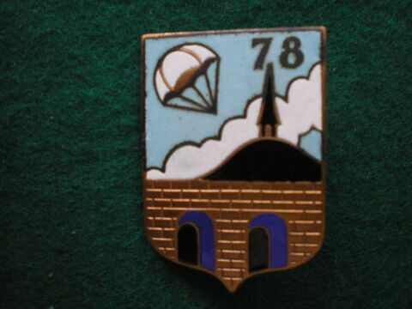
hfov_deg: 49.0
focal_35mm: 38
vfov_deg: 37.7
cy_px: 154
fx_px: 452
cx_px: 206
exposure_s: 1/30
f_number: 3.1
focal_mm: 6.3
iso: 400
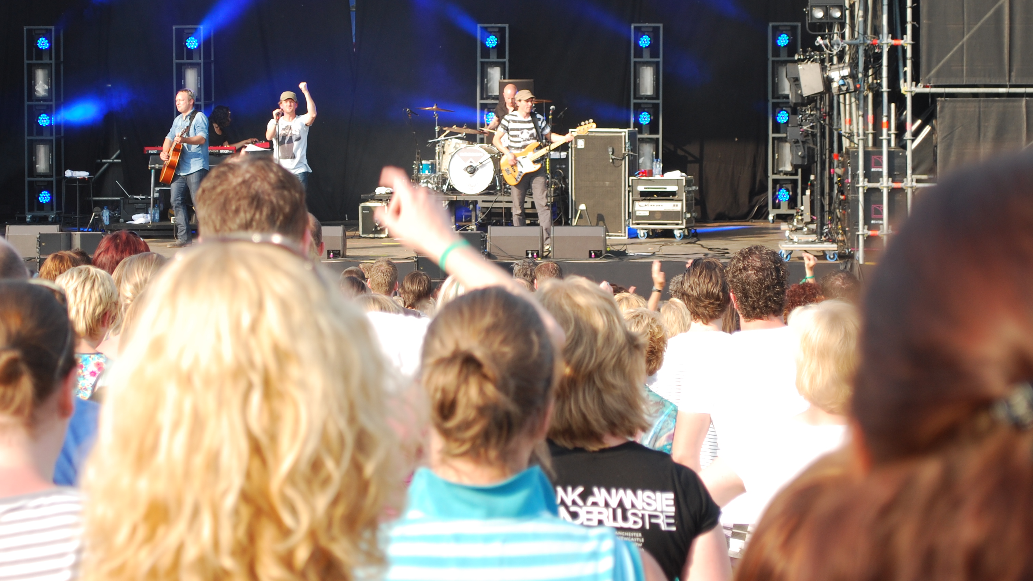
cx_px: 383
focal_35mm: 119
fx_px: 3252
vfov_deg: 10.2
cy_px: 133
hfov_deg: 18.0
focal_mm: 55
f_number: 5.6
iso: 140
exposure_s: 1/125
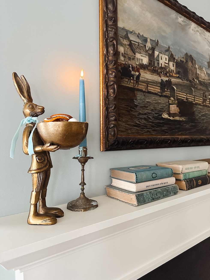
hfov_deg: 56.8
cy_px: 140
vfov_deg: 71.6
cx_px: 105
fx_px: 194
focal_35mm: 24
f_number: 1.8
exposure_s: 1/45
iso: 1000
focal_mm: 6.86
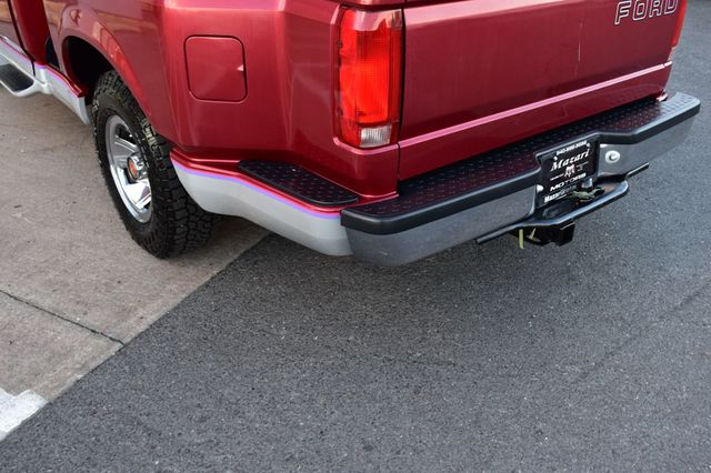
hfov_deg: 57.2
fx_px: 651
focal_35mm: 33
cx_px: 356
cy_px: 236
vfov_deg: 39.9
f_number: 7.1
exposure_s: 1/25
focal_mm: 22
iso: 400
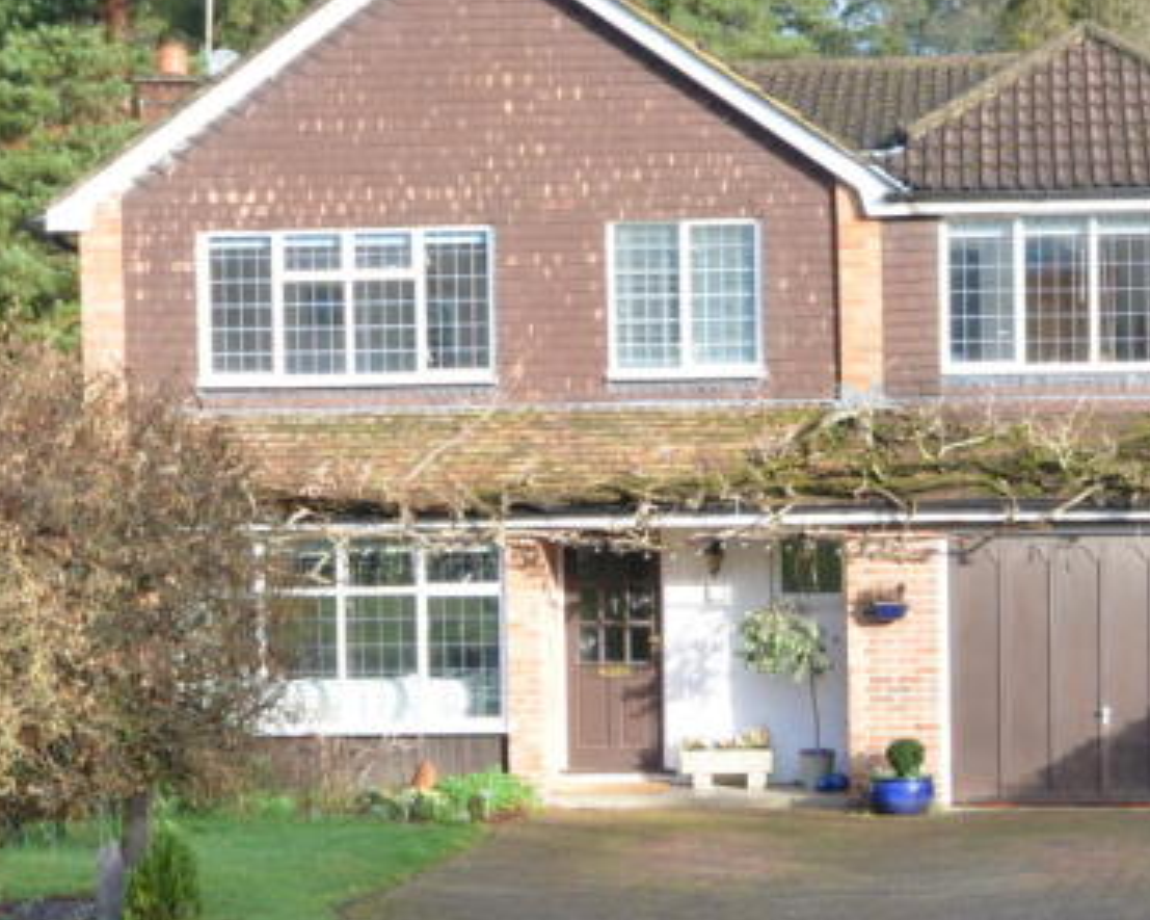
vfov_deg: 19.6
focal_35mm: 78
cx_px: 770
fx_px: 2654
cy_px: 558
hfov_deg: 24.3
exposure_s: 1/250
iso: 500
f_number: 8
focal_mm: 20
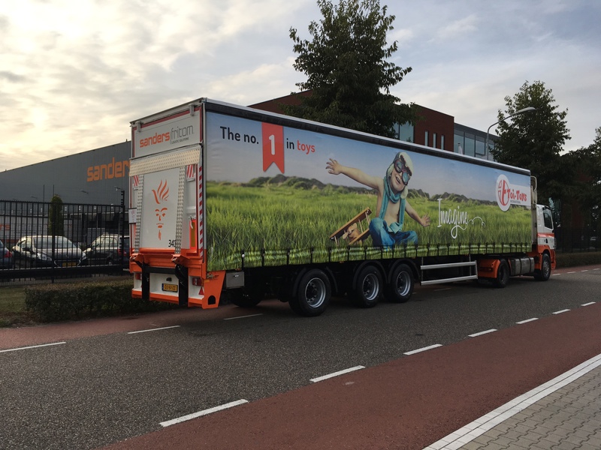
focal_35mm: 29
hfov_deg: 61.7
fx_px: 503
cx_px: 300
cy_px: 225
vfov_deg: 48.2
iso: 25
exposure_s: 1/974
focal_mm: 4.15
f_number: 2.2
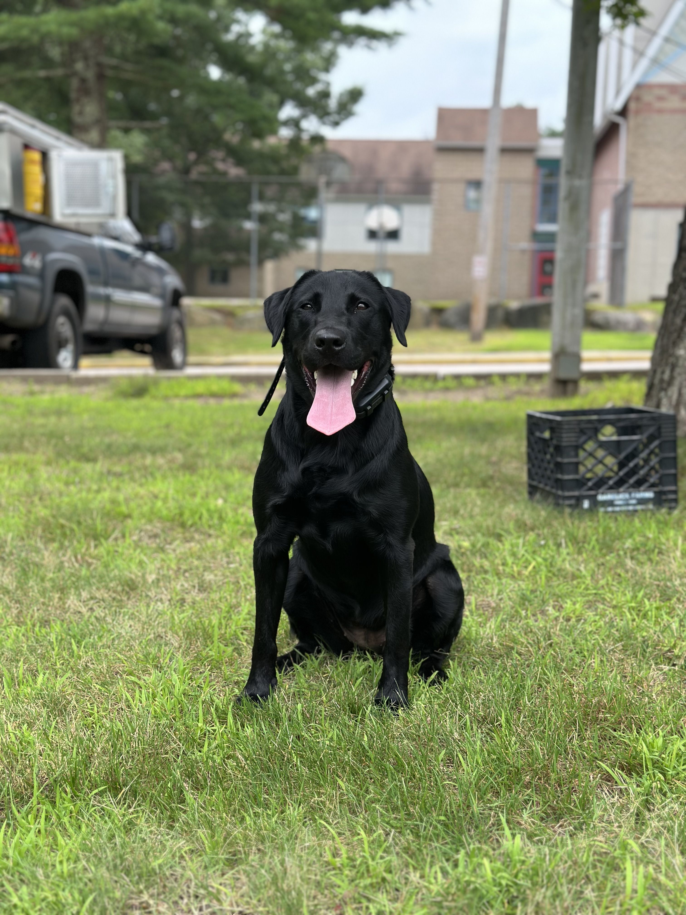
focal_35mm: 48
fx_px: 1268
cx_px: 343
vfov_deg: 39.7
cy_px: 458
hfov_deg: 30.3
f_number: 1.78
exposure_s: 1/524
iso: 80
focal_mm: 6.86
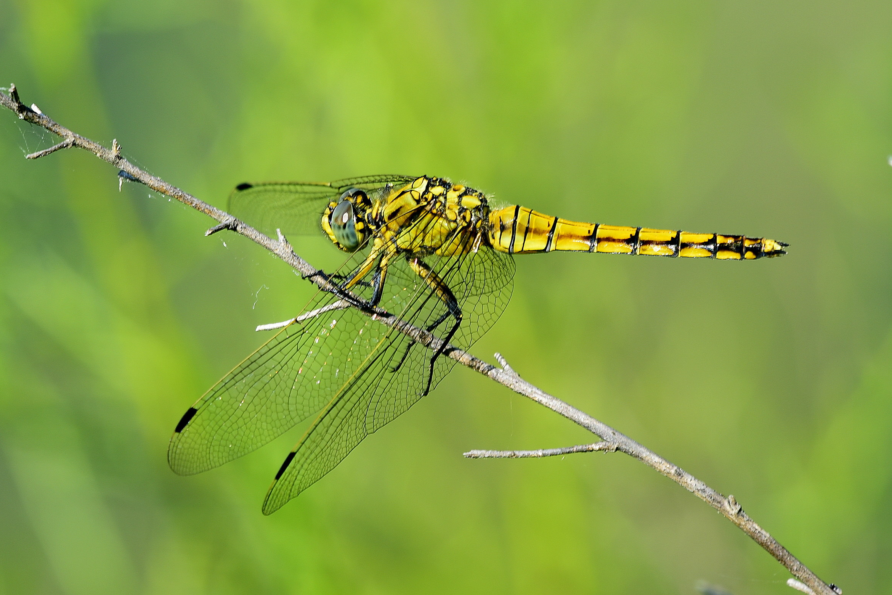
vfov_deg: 3.2
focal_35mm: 431
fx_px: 10678
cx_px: 437
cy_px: 301
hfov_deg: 4.8
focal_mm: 420
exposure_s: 1/60
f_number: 11
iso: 100
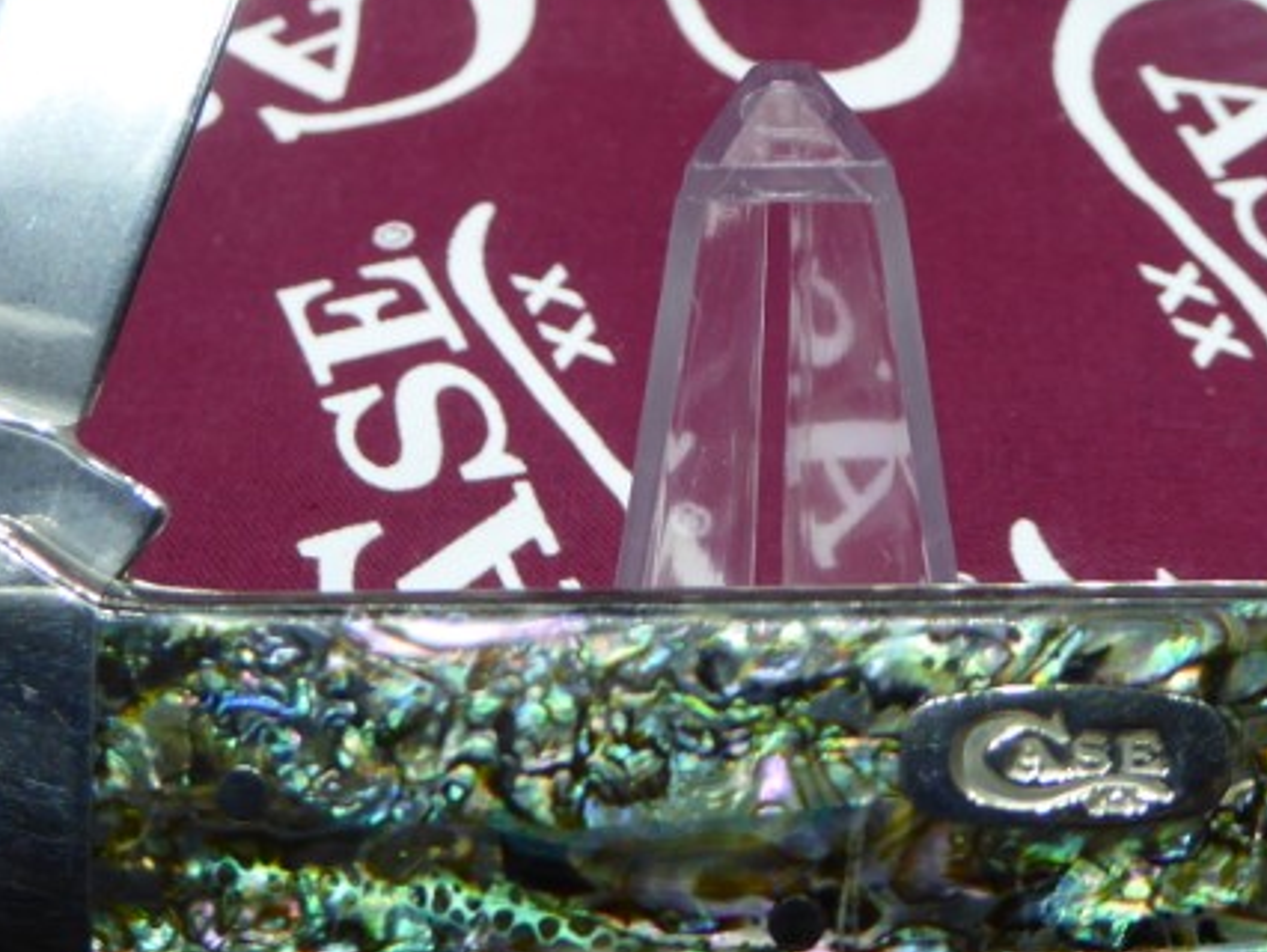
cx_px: 738
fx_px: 2490
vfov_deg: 21.4
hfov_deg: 28.5
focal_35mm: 68
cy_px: 211
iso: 100
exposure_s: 1/60
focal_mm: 5
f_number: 3.5
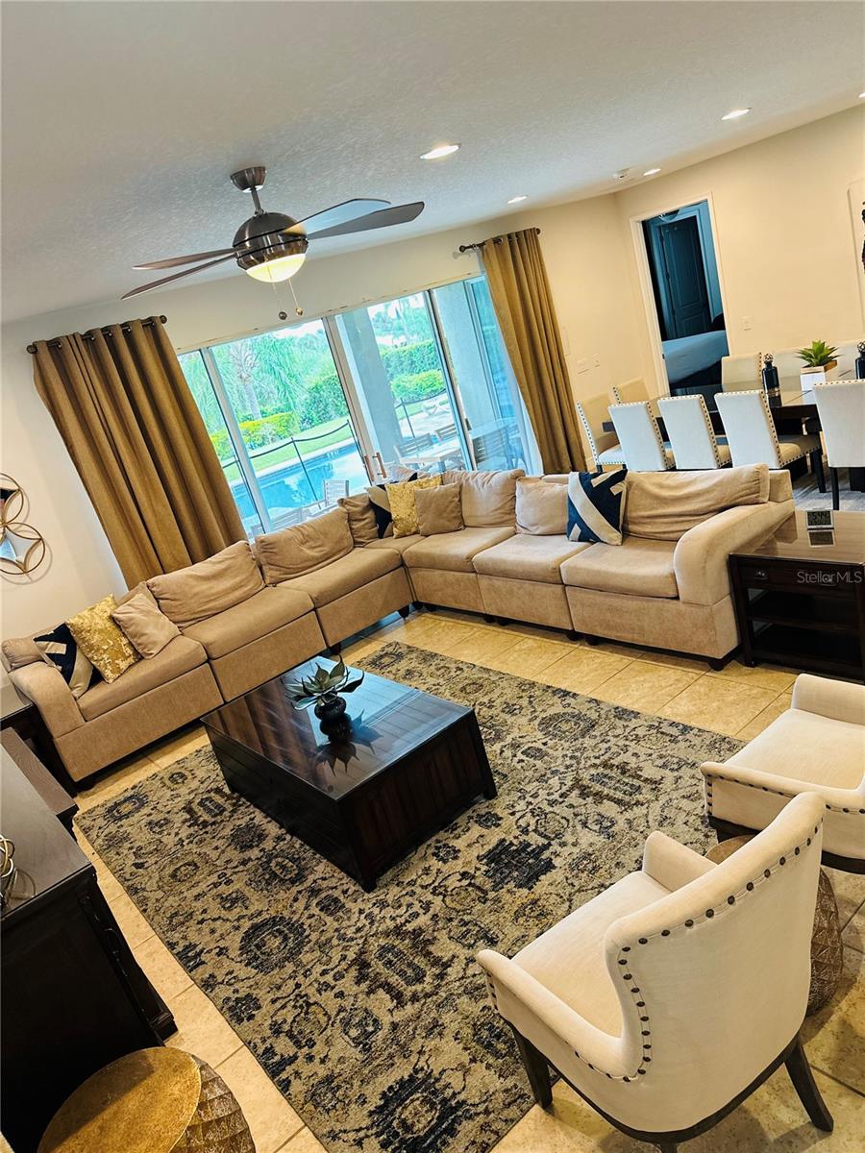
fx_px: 800
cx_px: 432
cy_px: 576
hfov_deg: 56.8
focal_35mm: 24
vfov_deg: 71.6
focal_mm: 6.86
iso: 200
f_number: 1.78
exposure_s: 1/60
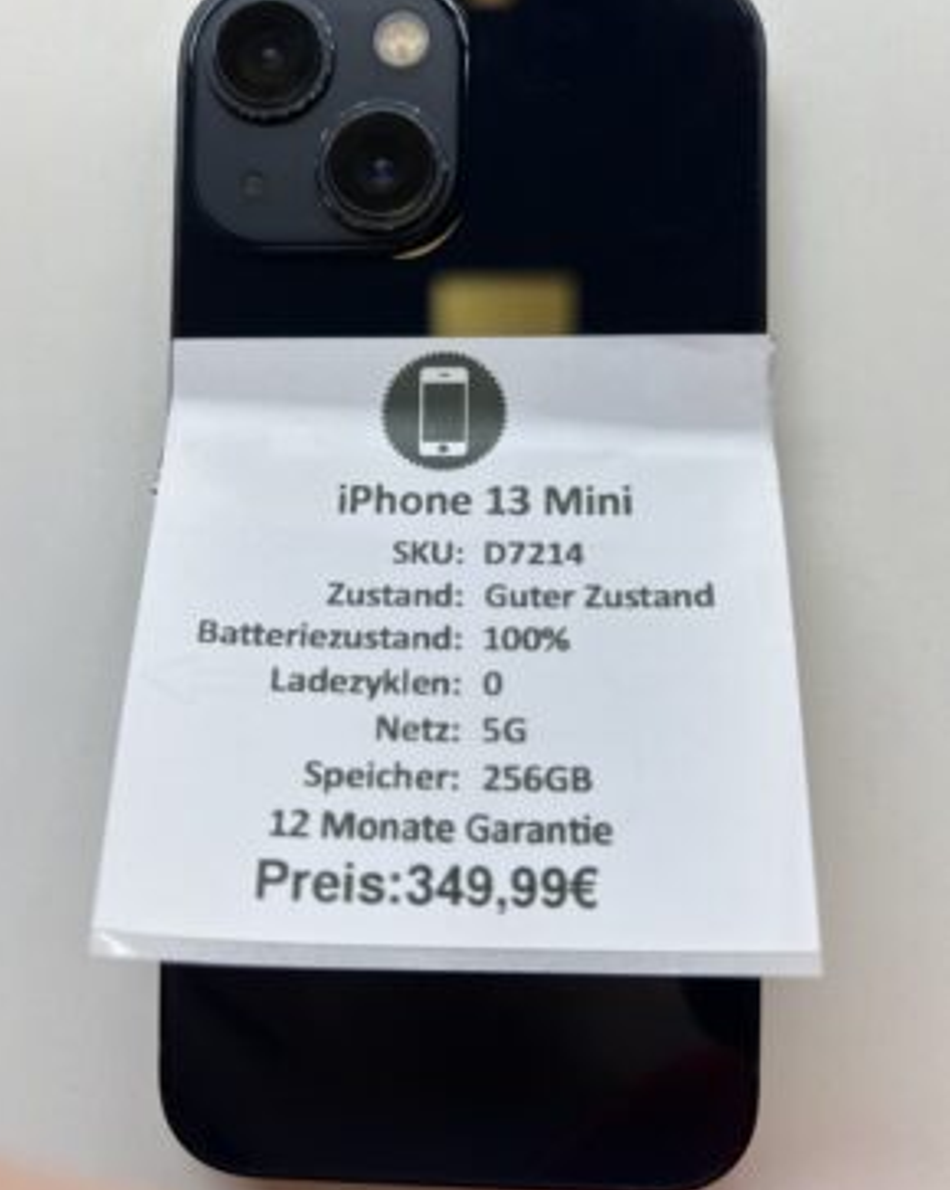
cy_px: 574
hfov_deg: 51.5
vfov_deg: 62.2
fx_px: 985
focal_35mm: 28
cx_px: 465
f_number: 1.5
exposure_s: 1/216
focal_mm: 5.7
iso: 40
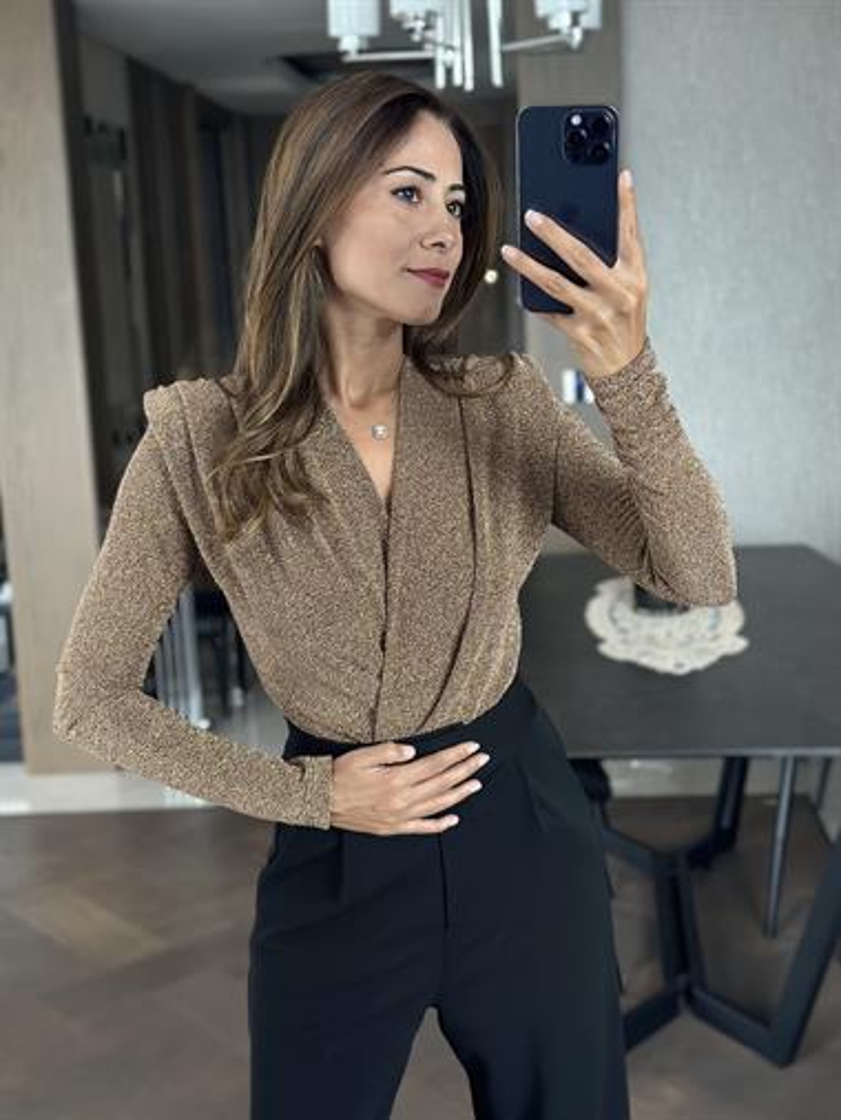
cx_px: 420
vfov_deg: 39.6
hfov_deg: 30.3
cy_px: 560
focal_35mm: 48
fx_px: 1554
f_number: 1.78
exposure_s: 1/40
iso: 400
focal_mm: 6.86
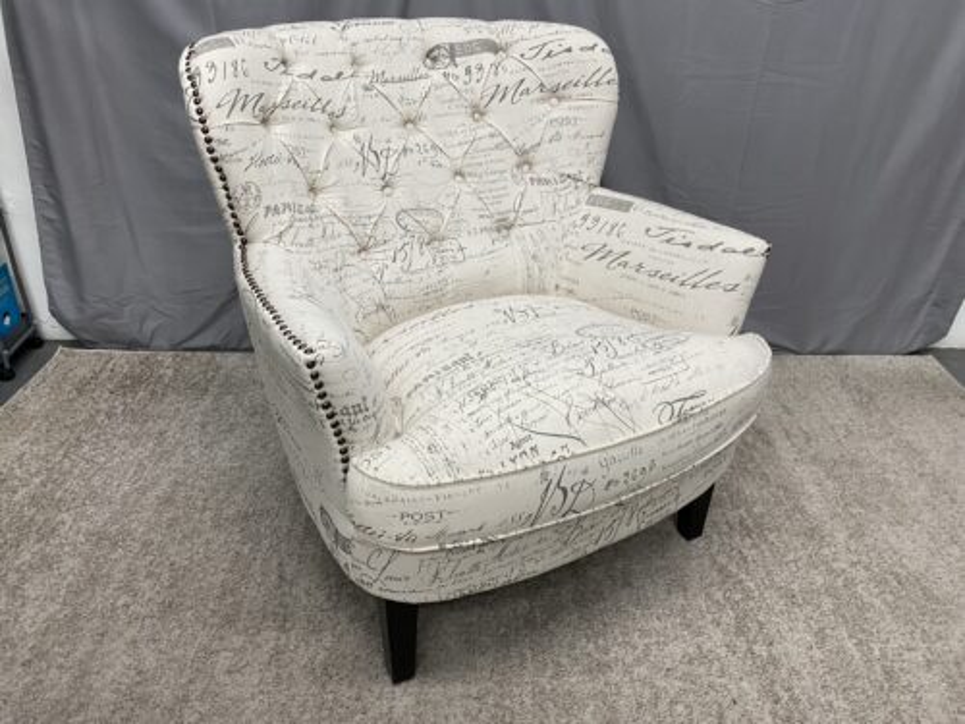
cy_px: 362
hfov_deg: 67.3
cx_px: 482
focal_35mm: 26
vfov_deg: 53.1
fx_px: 725
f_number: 1.8
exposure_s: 1/60
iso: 80
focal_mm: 4.25
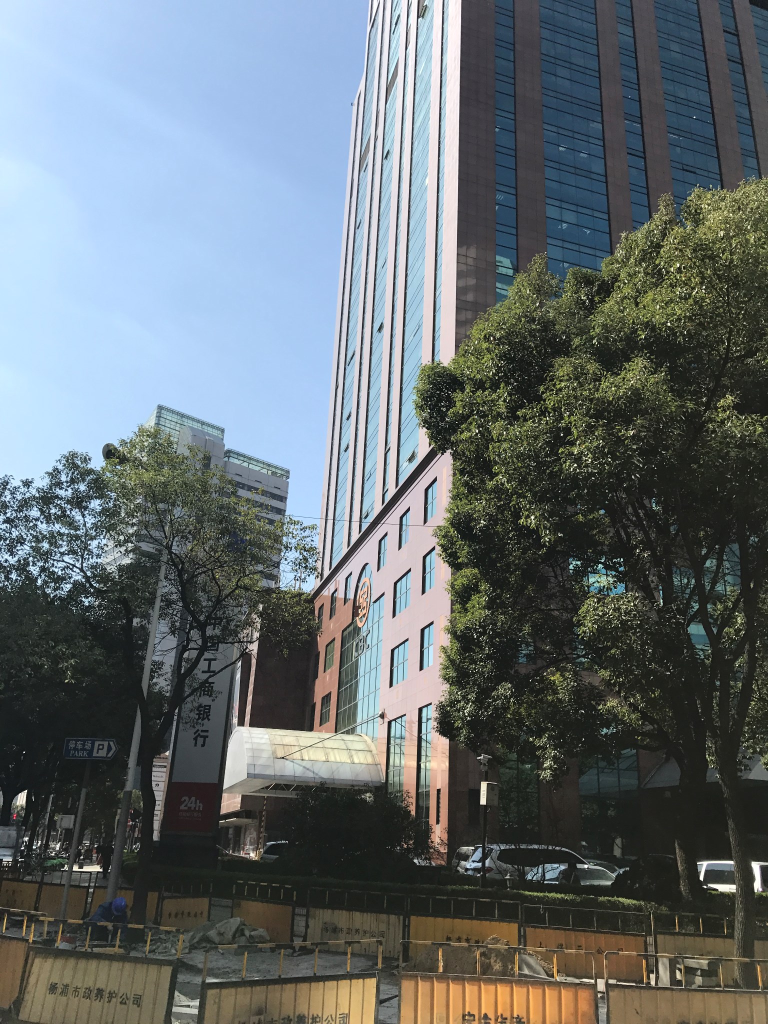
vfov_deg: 63.4
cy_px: 512
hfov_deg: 49.7
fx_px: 828
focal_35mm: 28
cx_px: 384
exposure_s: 1/2817
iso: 20
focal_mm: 3.99
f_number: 1.8
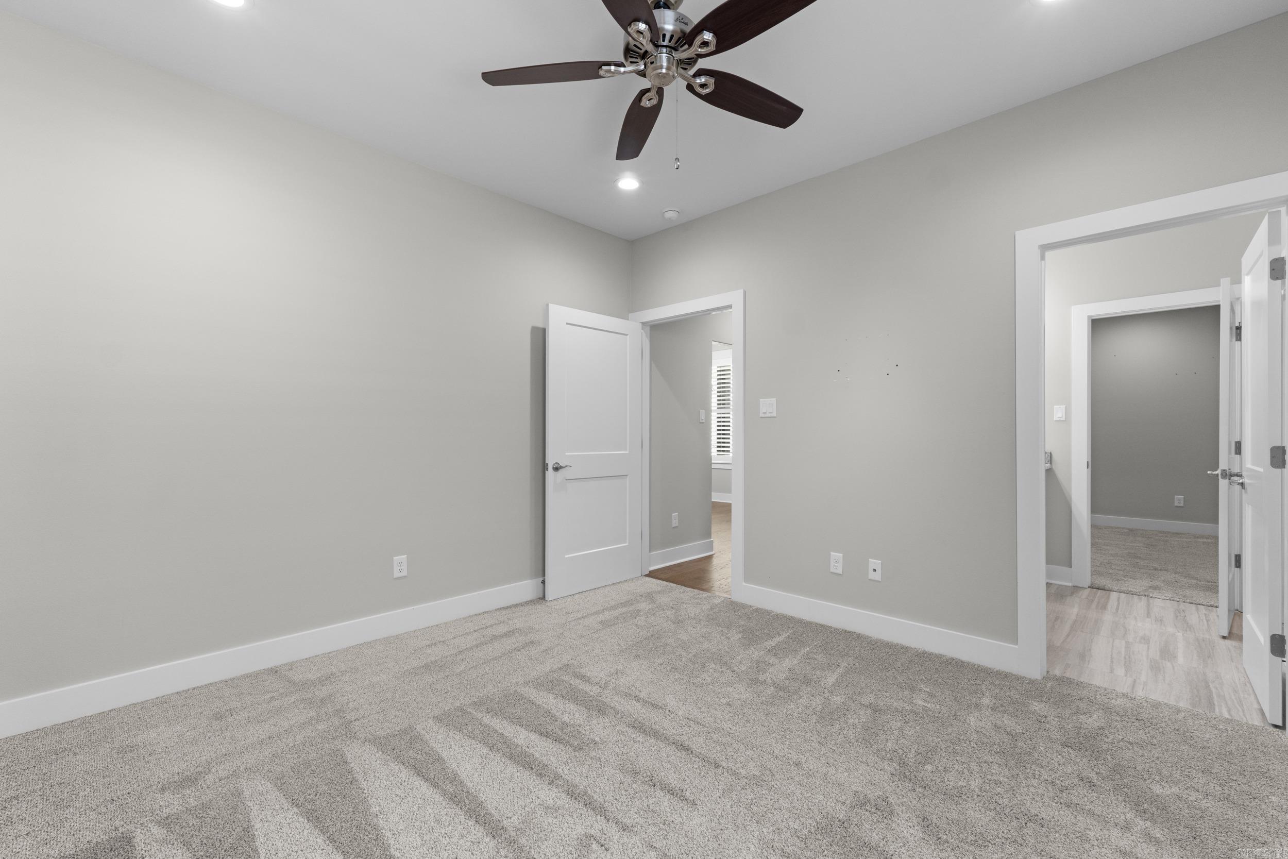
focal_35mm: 15
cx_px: 644
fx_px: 537
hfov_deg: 100.4
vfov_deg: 77.3
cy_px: 430
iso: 200
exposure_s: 1/6
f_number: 9
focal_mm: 10
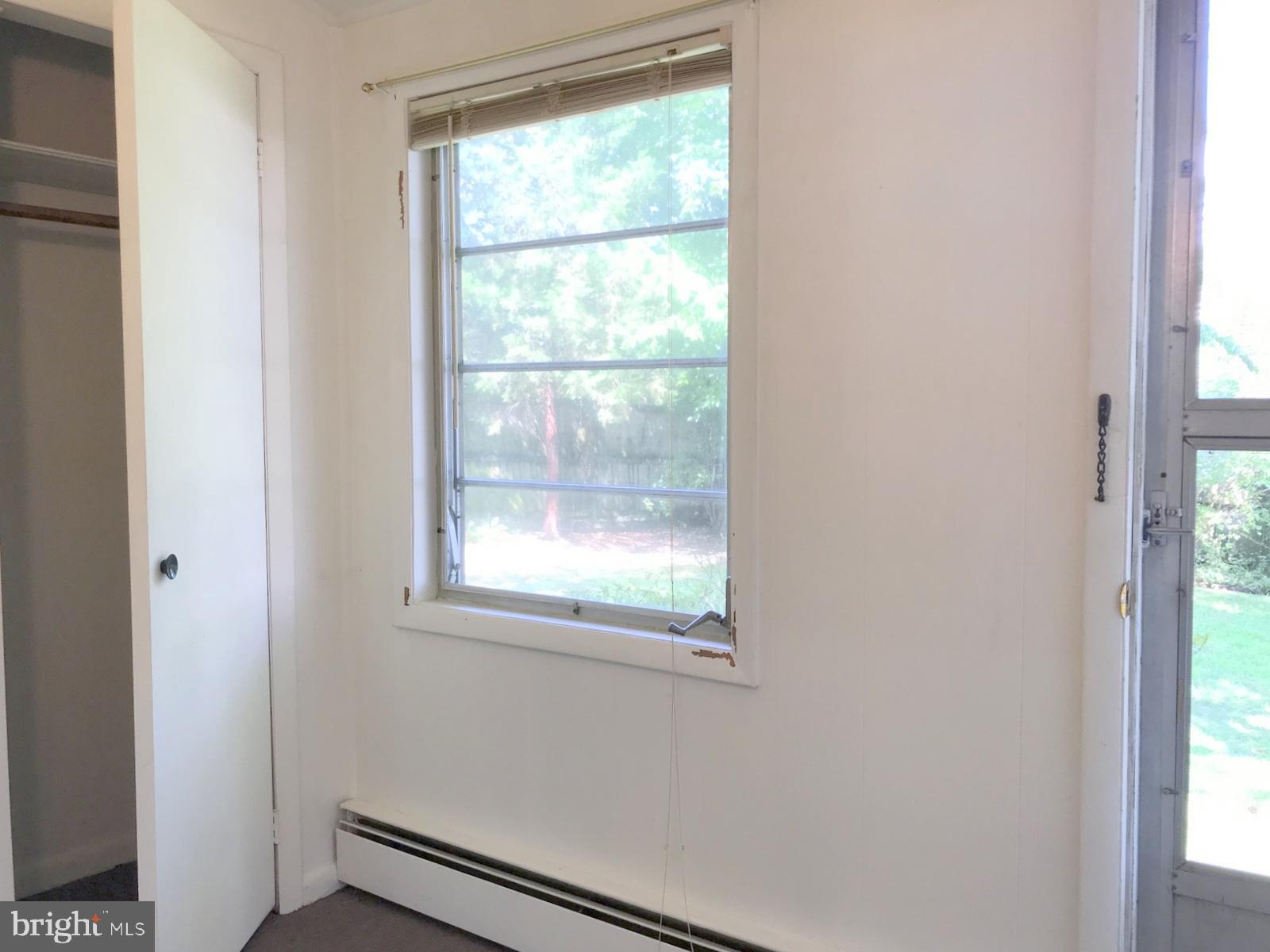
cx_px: 635
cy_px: 476
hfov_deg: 63.4
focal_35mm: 28
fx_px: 1027
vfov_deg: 49.7
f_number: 1.8
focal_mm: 3.99
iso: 25
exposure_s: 1/60
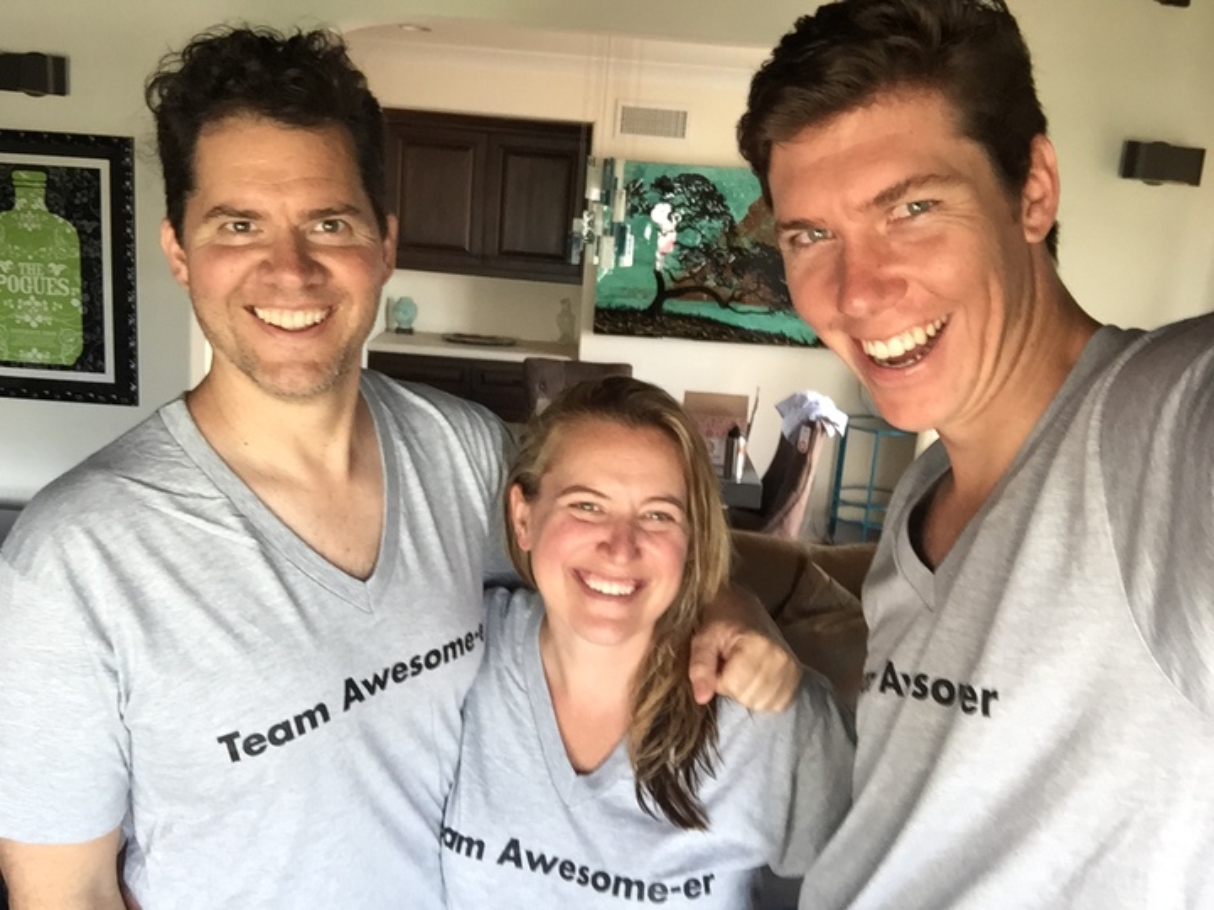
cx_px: 607
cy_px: 455
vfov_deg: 45.4
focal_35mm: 31
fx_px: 1087
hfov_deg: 58.4
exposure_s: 1/30
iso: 80
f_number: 2.2
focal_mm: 2.65
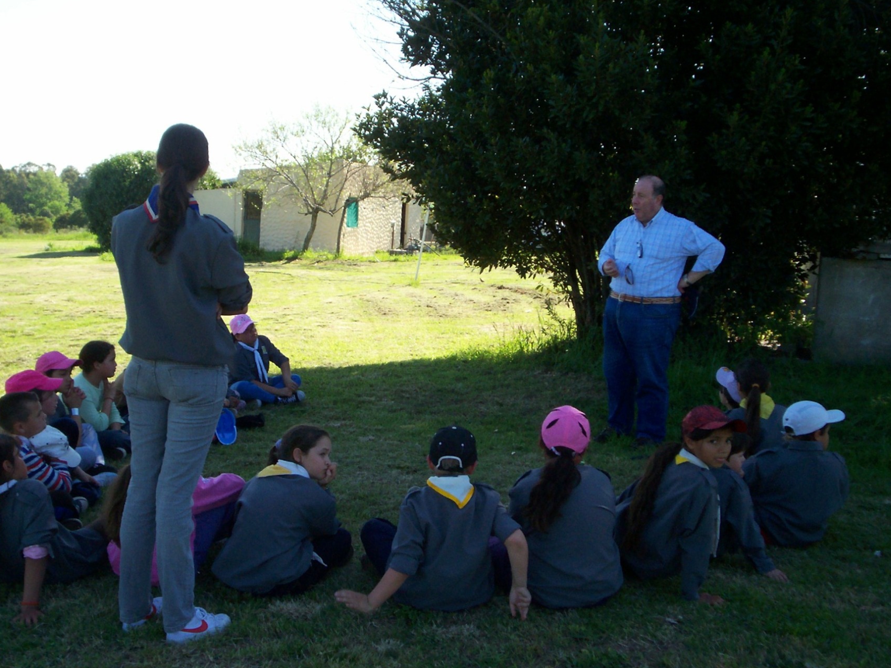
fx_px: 1081
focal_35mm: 42
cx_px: 415
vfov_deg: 34.3
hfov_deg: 44.8
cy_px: 337
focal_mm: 5.9
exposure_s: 1/270
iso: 100
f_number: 4.5
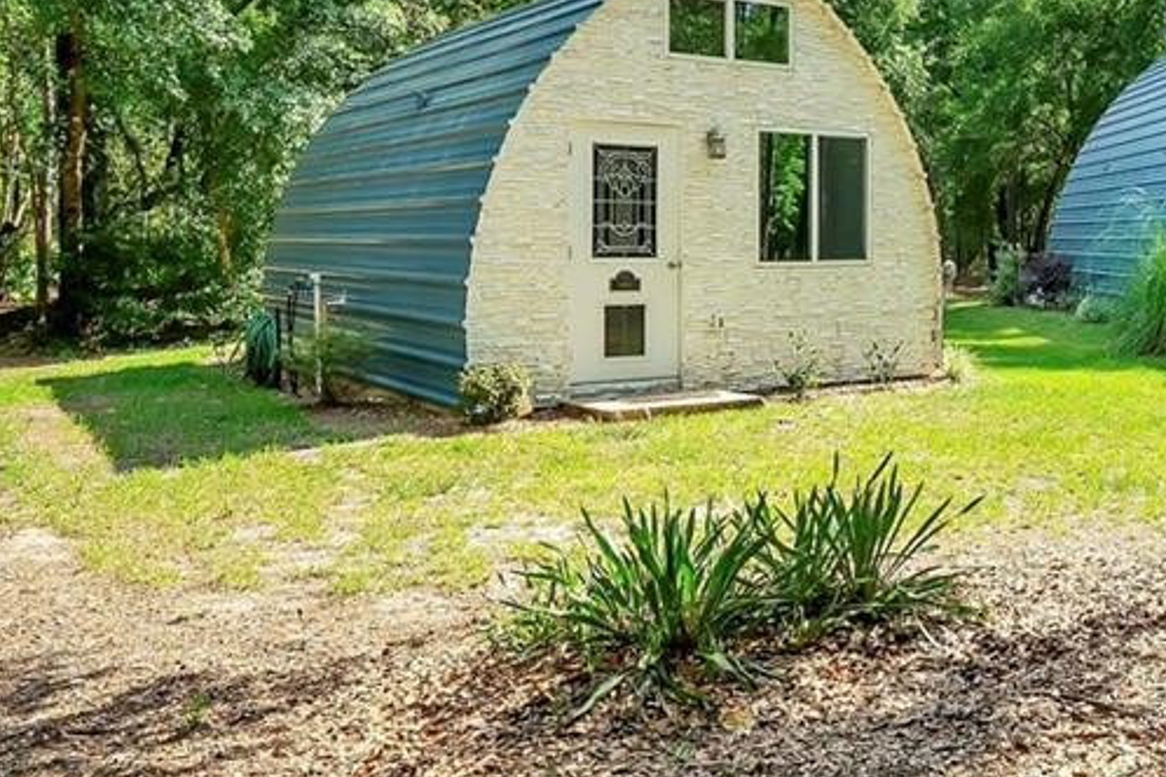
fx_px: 1198
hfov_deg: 46.9
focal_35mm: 37
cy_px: 220
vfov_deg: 35.3
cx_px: 1044
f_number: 8
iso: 320
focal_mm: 12
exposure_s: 1/250
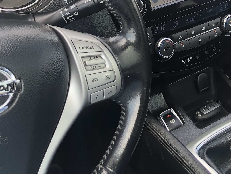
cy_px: 7
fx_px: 434
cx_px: 179
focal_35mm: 65
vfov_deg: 21.9
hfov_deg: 29.3
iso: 25
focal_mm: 3.99
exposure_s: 1/120
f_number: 1.8
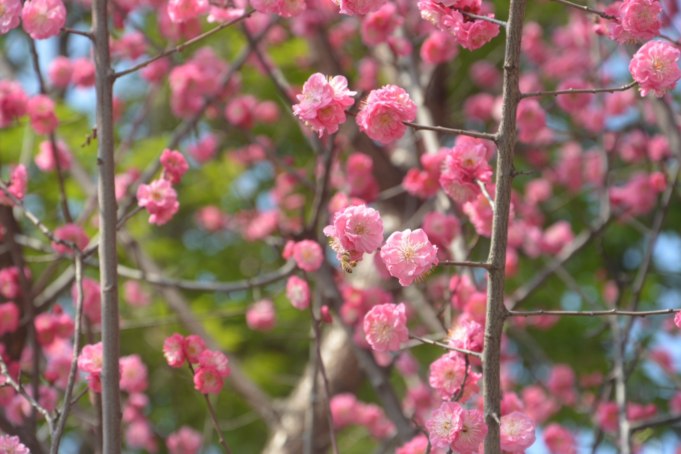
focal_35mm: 147
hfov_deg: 14.0
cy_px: 227
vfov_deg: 9.3
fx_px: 2780
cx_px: 340
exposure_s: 1/125
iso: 160
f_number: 8
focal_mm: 98
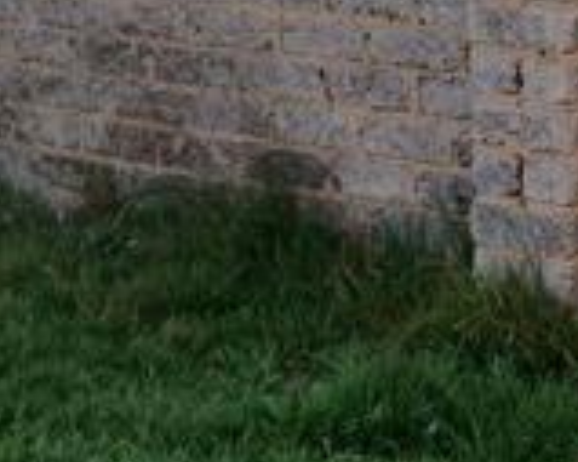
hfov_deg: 13.7
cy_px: -160
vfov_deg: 11.7
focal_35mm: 128
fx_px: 2188
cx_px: 982
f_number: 1.8
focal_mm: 3.98
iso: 20
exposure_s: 1/242
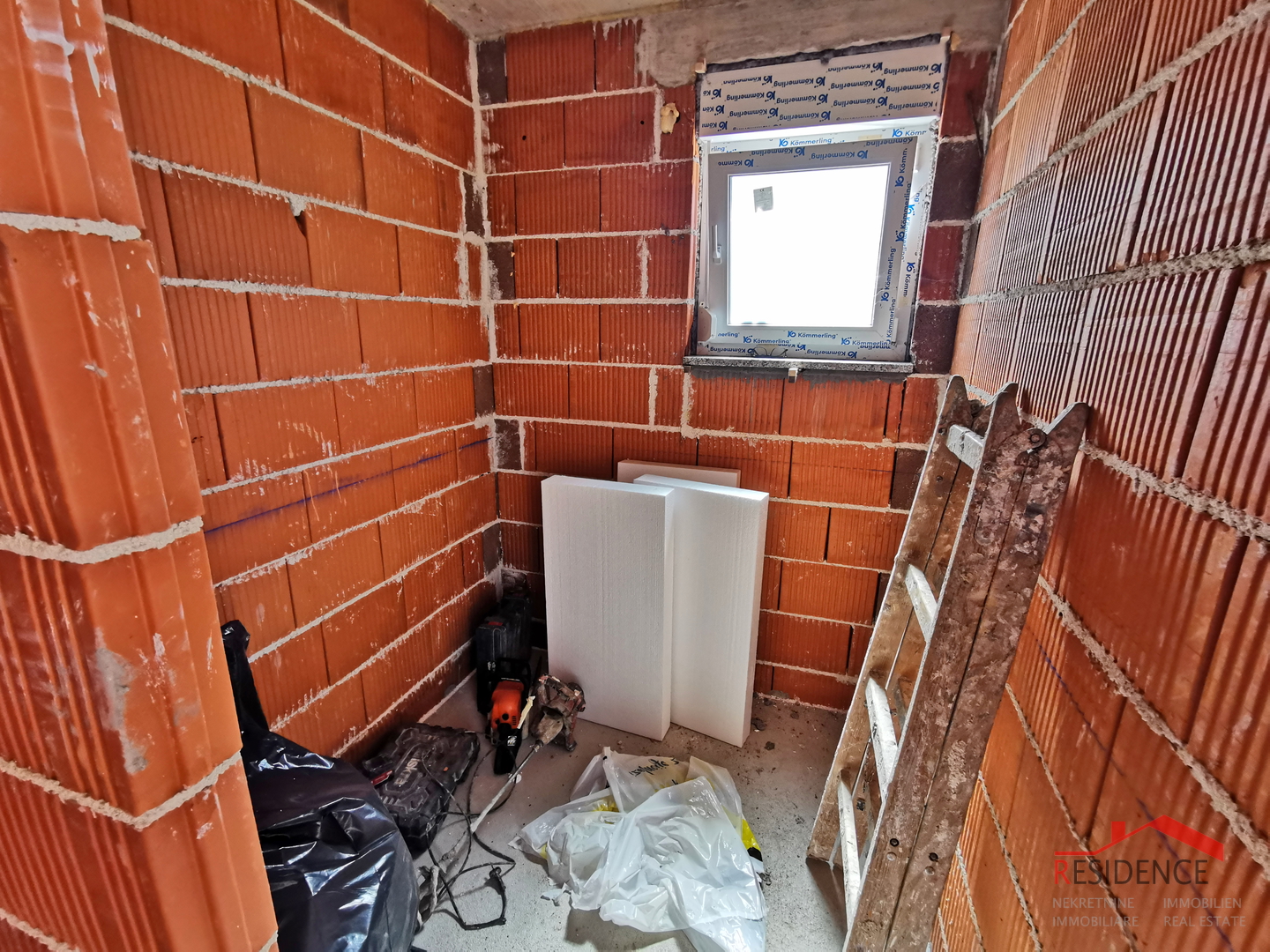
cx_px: 635
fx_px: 587
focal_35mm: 16
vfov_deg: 78.1
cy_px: 476
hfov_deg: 94.5
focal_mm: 2.35
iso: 160
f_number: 2.2
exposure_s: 1/120
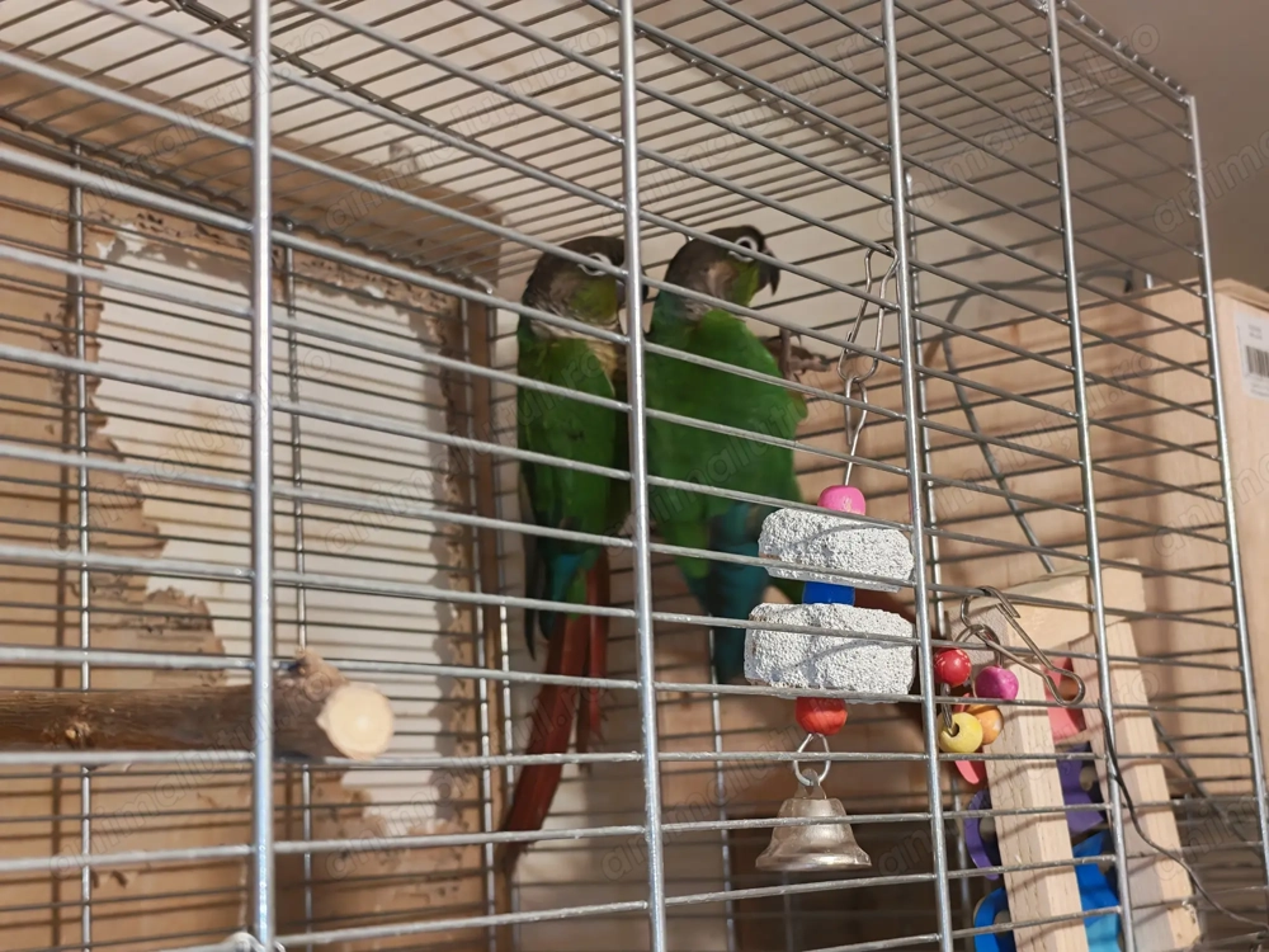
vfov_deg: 27.0
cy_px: 476
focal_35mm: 54
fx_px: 1980
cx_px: 634
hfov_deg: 35.5
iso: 800
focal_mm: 6.12
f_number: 1.9
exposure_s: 1/100
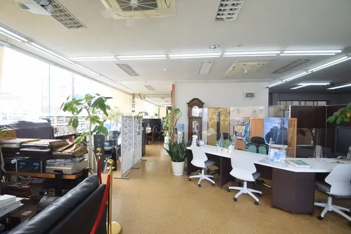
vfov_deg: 77.4
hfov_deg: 100.4
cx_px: 176
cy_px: 117
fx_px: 146
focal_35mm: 15
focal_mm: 10
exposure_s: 1/160
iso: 400
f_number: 6.3
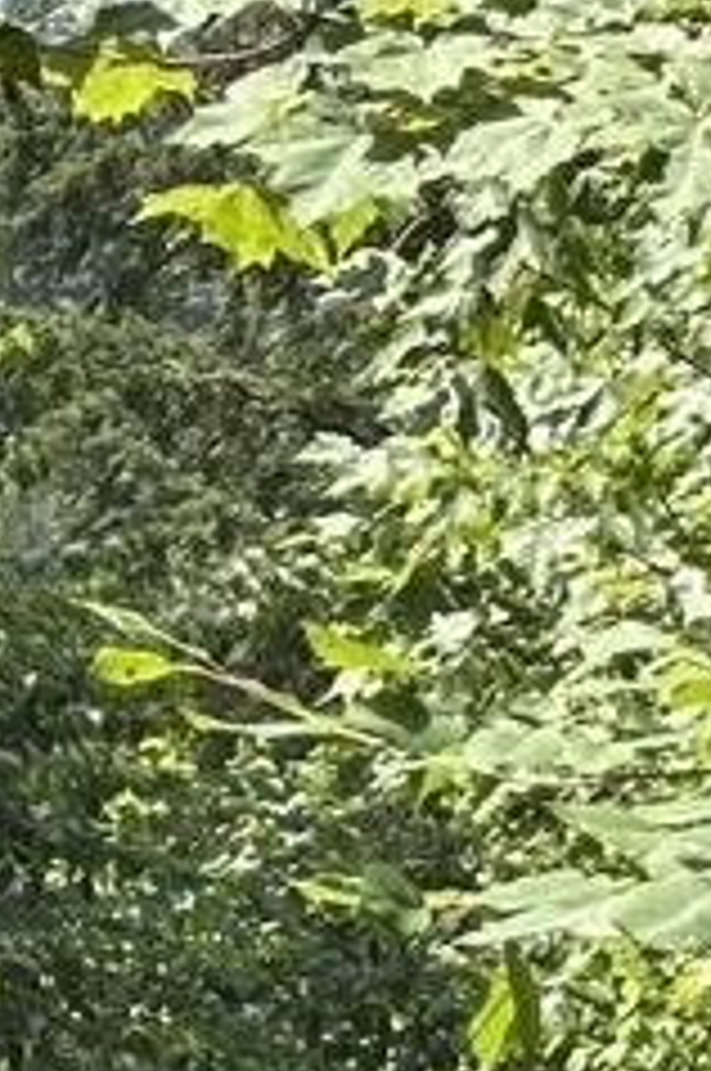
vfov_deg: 7.6
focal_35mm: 269
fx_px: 7992
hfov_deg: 5.1
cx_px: -238
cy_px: 968
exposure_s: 1/1227
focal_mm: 6.86
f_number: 1.78
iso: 64
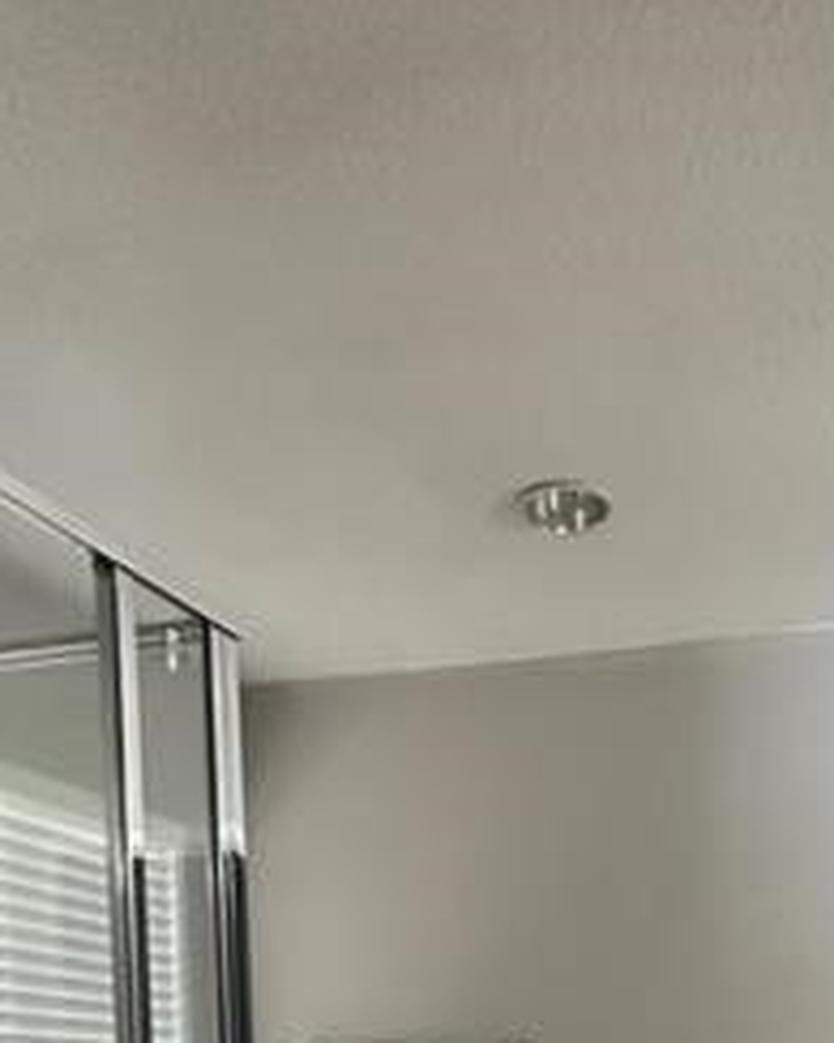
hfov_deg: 33.7
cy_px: 1227
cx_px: 680
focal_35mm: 43
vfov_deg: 34.9
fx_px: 1328
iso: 320
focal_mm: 2.22
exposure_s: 1/60
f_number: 2.2
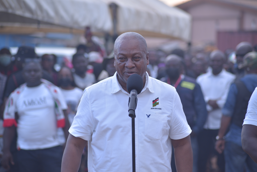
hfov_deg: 11.1
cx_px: 128
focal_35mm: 185
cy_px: 86
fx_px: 1321
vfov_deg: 7.4
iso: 500
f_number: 5.6
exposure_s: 1/160
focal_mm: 185
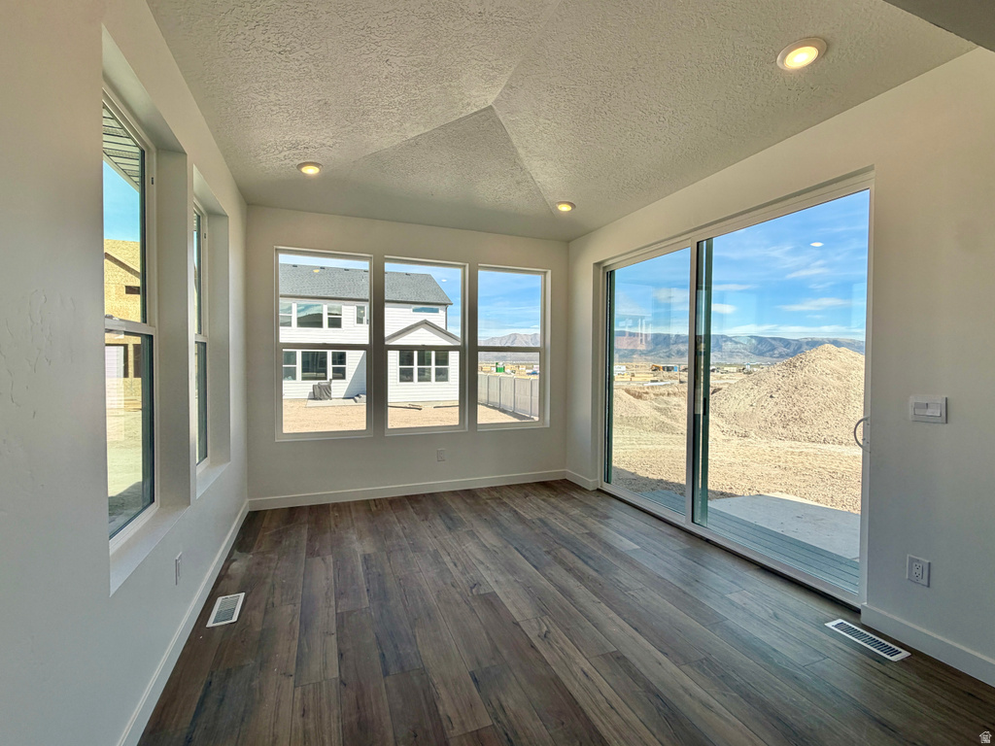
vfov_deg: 85.7
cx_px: 498
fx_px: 402
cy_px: 373
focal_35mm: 14
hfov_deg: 102.1
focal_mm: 2.22
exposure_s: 1/658
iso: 40
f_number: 2.2
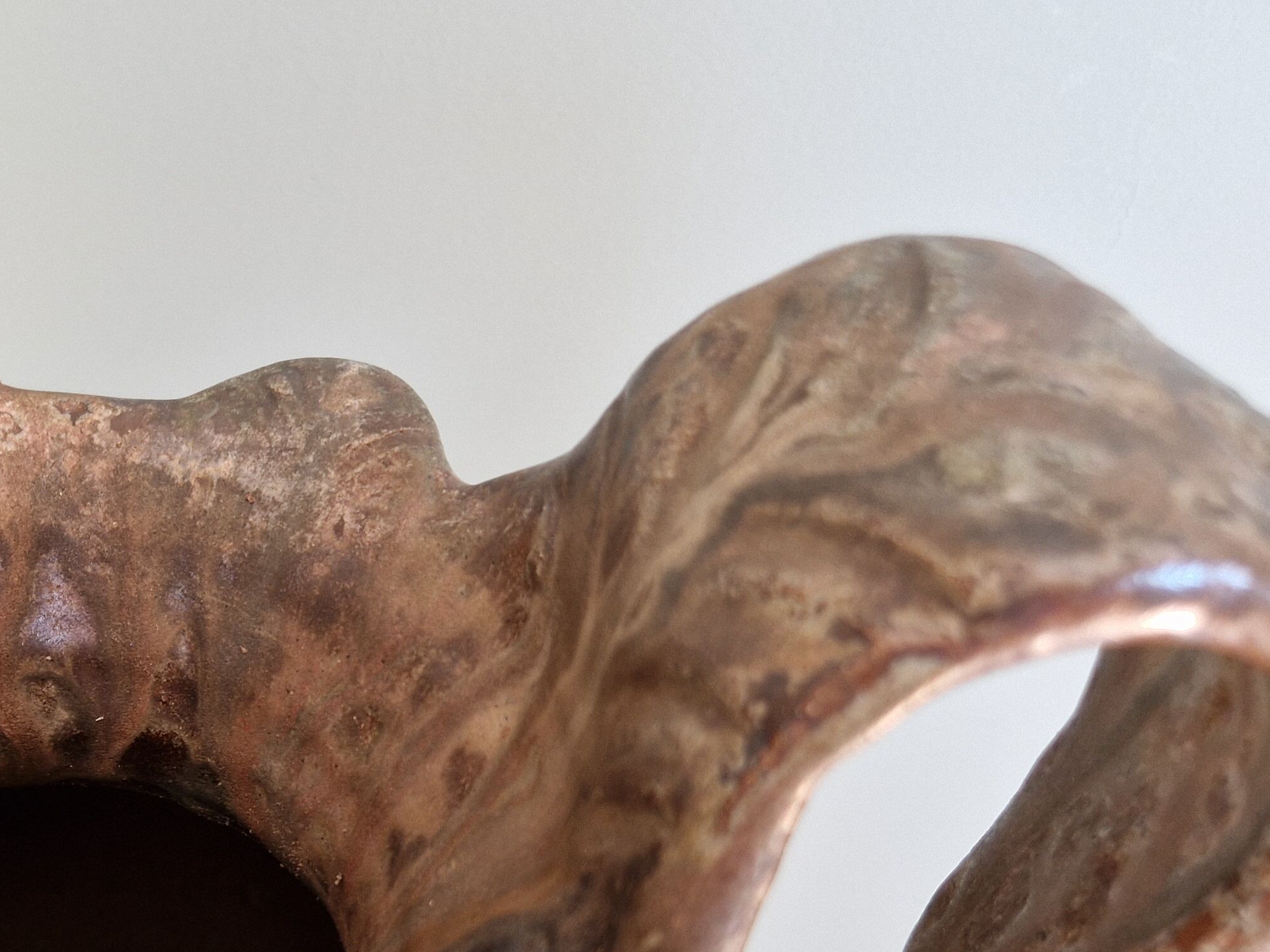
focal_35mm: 46
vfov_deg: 30.6
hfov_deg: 37.9
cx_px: 76
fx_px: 1688
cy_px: 783
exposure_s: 1/100
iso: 160
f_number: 1.8
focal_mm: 5.4
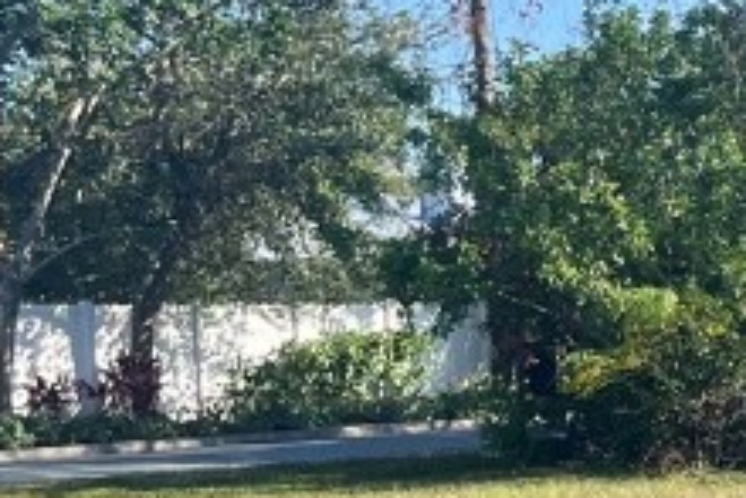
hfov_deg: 13.8
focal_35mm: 126
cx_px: 1502
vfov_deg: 10.7
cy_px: 562
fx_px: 2613
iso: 50
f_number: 1.6
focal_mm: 5.1
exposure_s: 1/1600
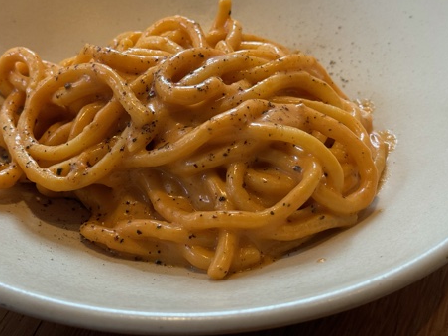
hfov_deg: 28.5
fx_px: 880
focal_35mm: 68
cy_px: 138
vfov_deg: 21.6
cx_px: 191
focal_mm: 6.76
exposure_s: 1/50
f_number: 1.78
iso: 64
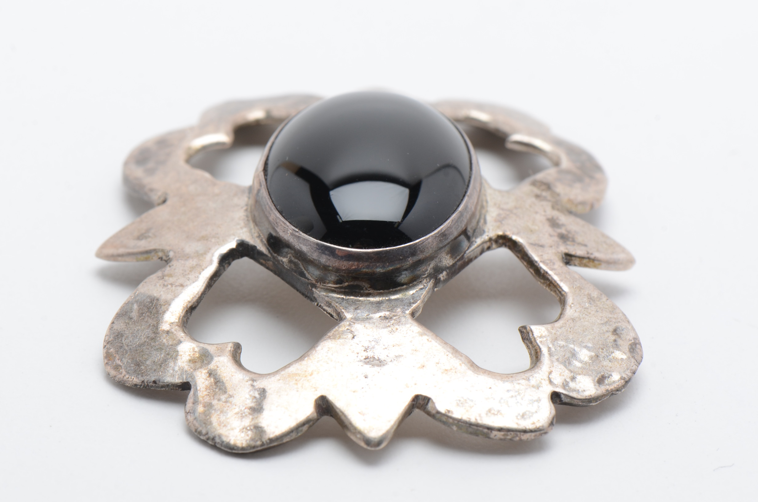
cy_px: 251
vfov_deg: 10.7
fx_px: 2679
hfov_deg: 16.1
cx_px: 379
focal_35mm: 128
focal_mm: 85
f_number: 14
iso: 200
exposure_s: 1/125
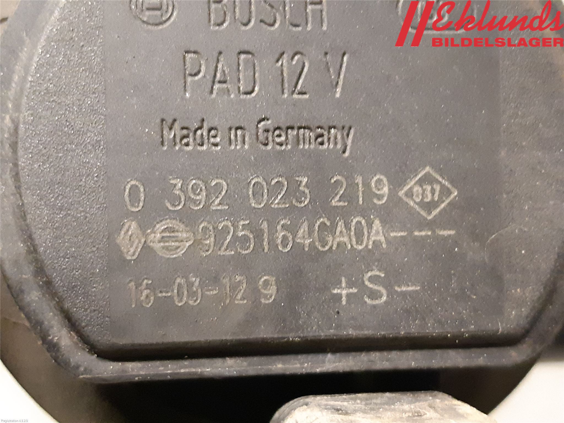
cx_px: 282
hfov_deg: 67.3
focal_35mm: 26
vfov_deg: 53.1
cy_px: 212
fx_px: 424
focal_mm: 3.93
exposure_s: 1/25
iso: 640
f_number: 1.7
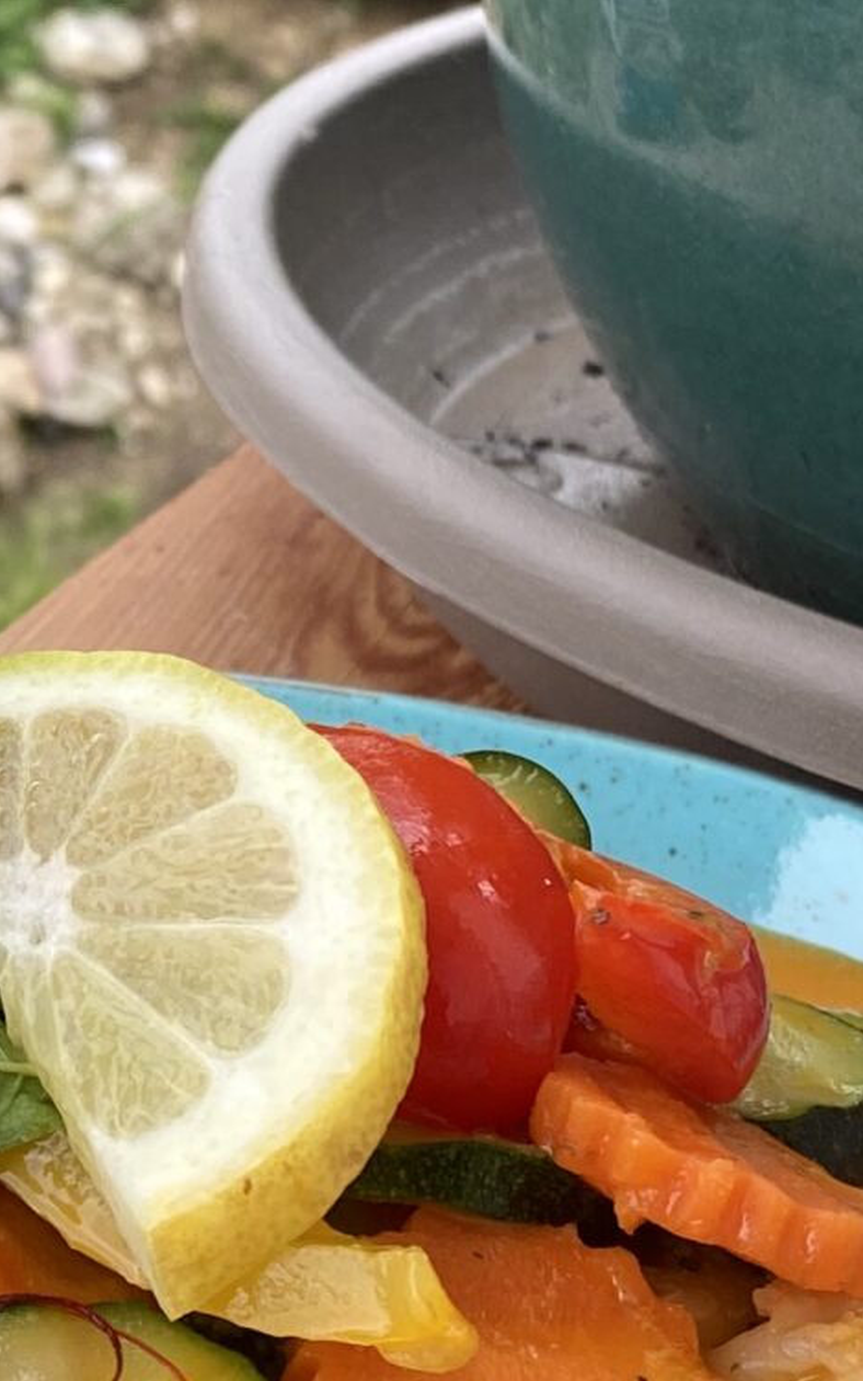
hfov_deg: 13.7
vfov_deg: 22.0
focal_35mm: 94
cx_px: -35
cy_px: 498
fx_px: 3539
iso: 80
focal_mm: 4.25
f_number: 1.8
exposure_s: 1/121
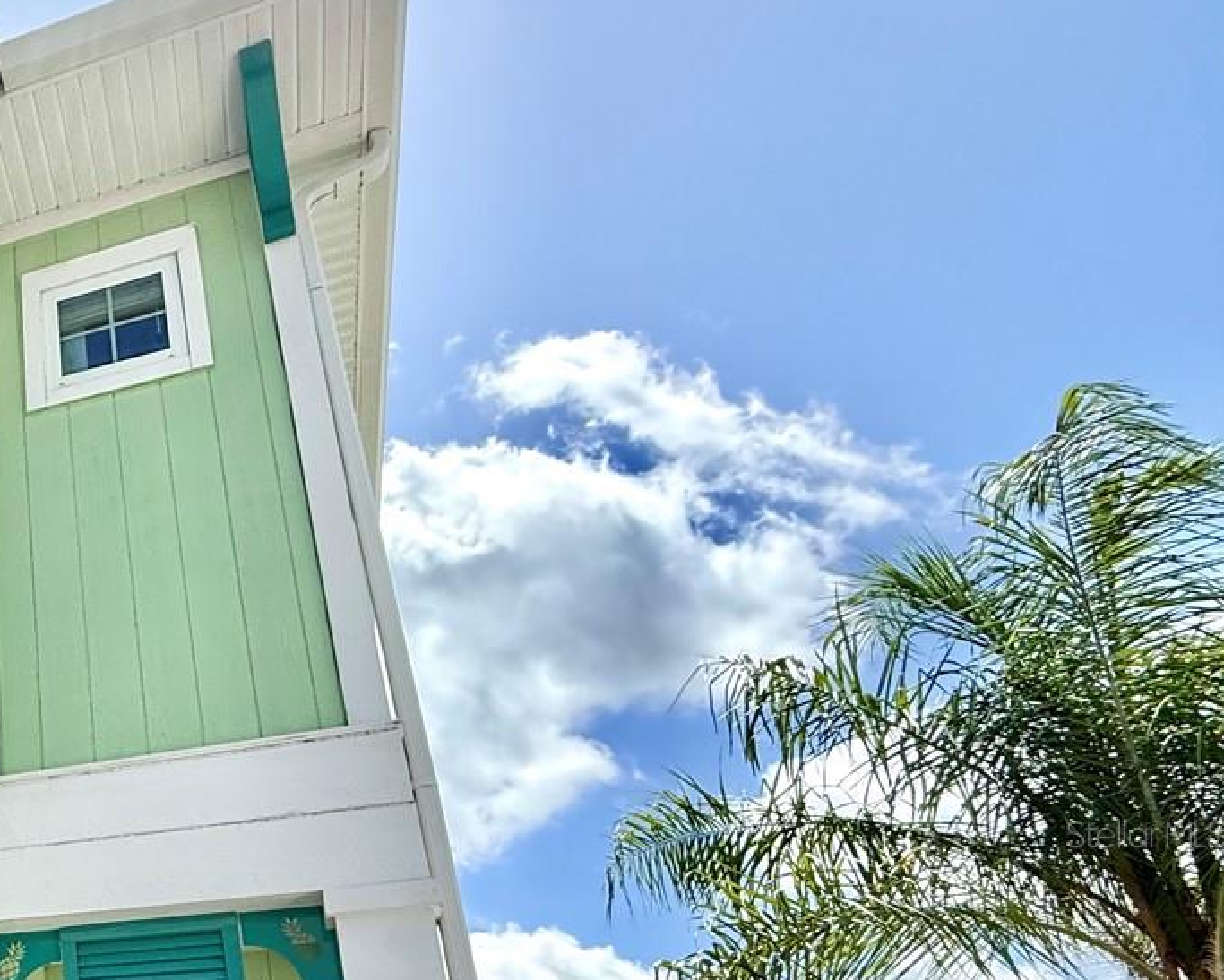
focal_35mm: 32
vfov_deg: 42.9
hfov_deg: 41.1
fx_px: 1160
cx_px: -199
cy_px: 833
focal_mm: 2.22
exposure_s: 1/2506
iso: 64
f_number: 2.2
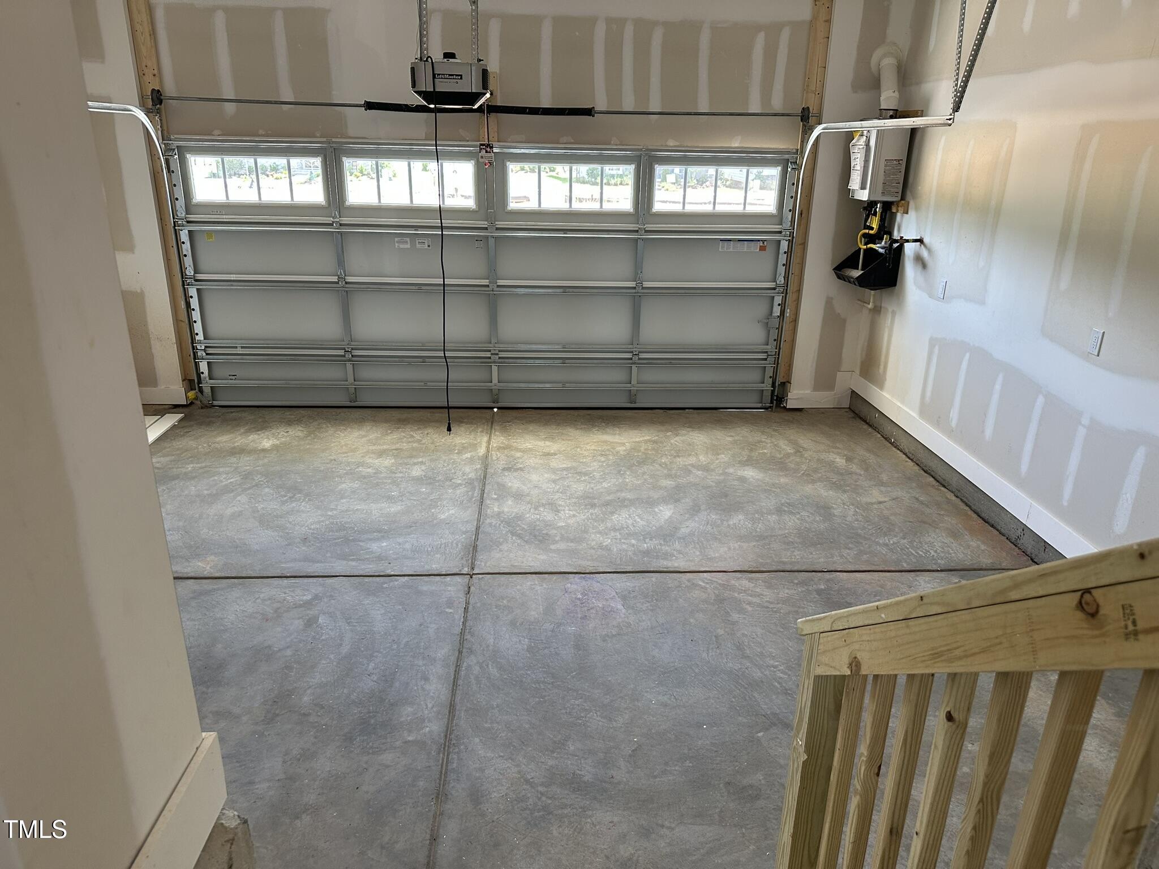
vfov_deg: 56.8
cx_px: 580
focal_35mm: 24
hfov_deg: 71.6
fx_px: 804
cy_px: 434
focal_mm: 6.86
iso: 160
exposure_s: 1/121
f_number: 1.78
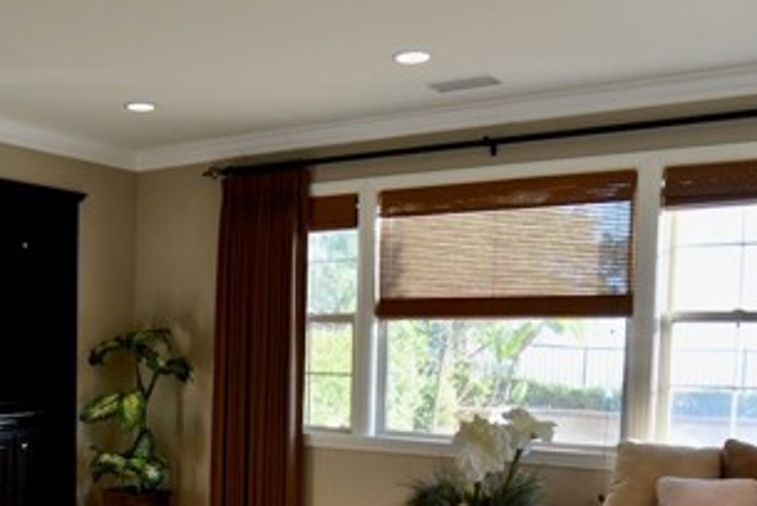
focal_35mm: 44
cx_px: 154
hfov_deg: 42.5
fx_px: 926
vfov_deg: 29.4
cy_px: 448
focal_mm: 14
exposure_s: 1/125
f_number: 5.6
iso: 400
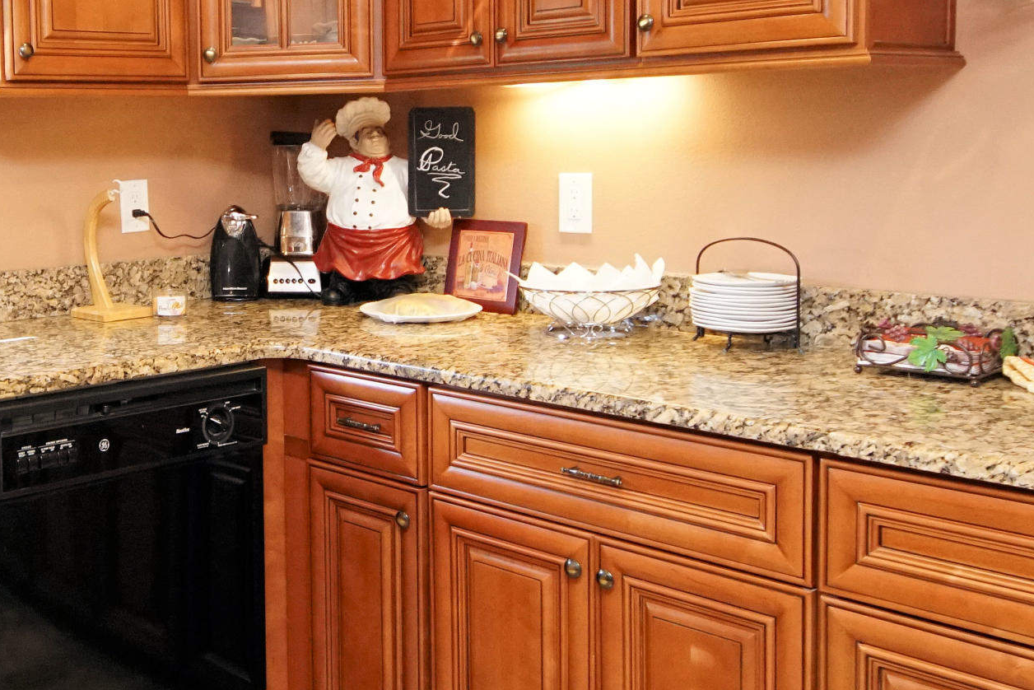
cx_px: 204
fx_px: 1235
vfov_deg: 31.0
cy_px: 237
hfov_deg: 43.3
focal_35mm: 43
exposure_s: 1/160
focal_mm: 12
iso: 3200
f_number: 4.5
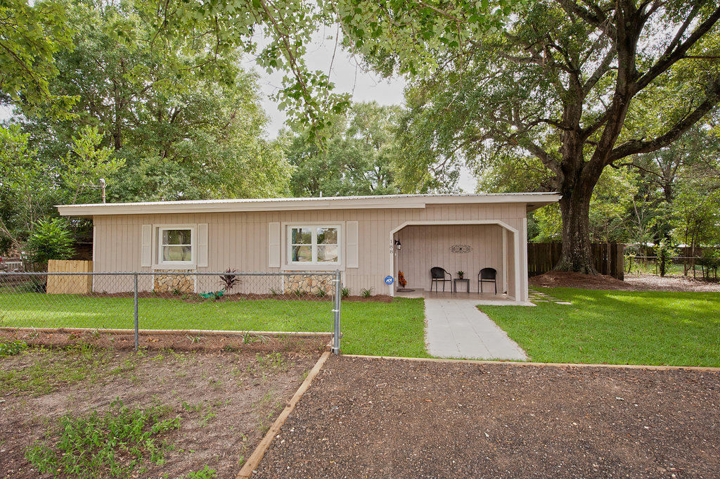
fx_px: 360
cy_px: 240
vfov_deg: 67.3
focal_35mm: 18
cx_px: 360
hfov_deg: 90.0
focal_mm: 18
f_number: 11
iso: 1600
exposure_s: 1/250
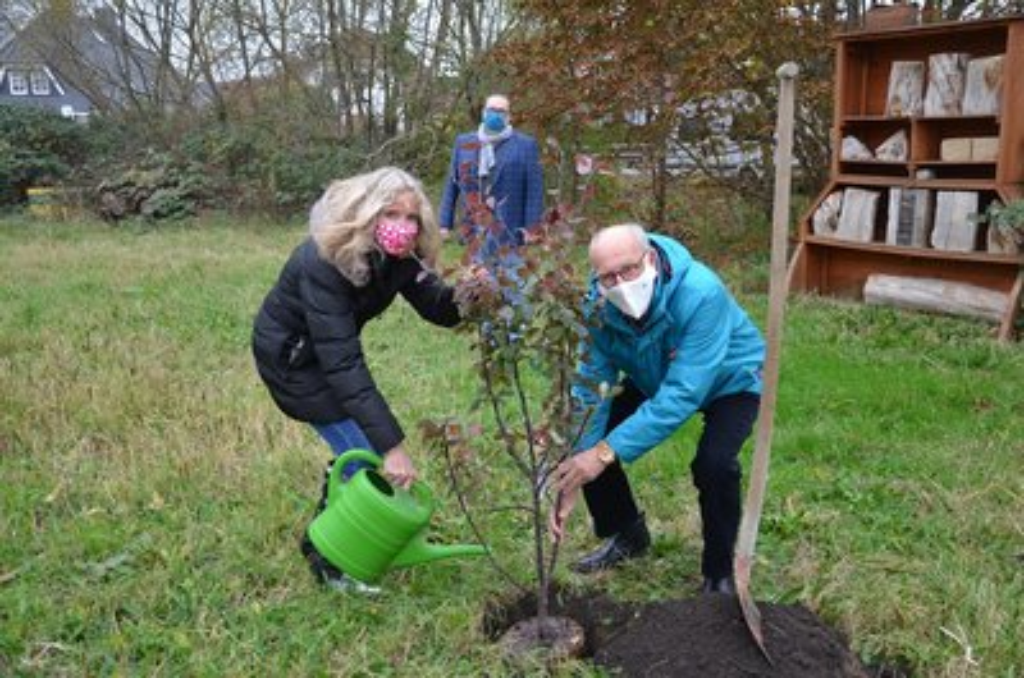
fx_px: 937
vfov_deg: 39.8
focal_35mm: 33
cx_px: 512
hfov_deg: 57.3
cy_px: 339
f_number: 4.5
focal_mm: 22
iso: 400
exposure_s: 1/80
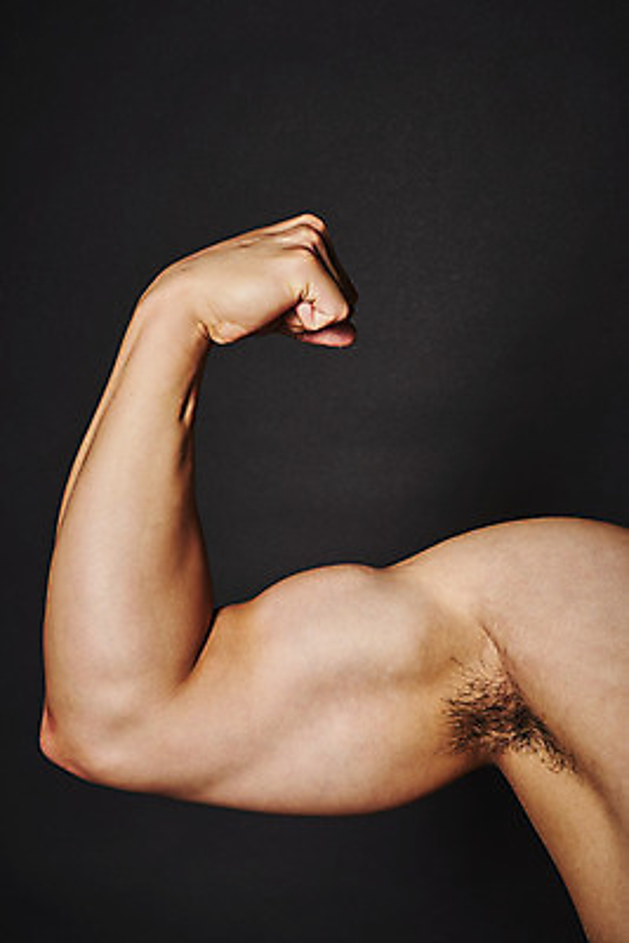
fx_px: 2749
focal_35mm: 105
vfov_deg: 19.4
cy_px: 472
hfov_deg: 13.1
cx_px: 314
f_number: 18
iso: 100
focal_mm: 105
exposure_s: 1/125
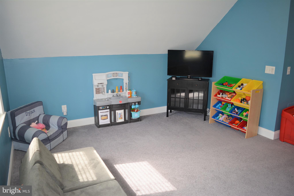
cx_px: 147
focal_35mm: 27
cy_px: 98
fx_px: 220
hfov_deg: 67.4
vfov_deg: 47.9
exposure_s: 1/125
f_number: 3.5
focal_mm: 18
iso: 280
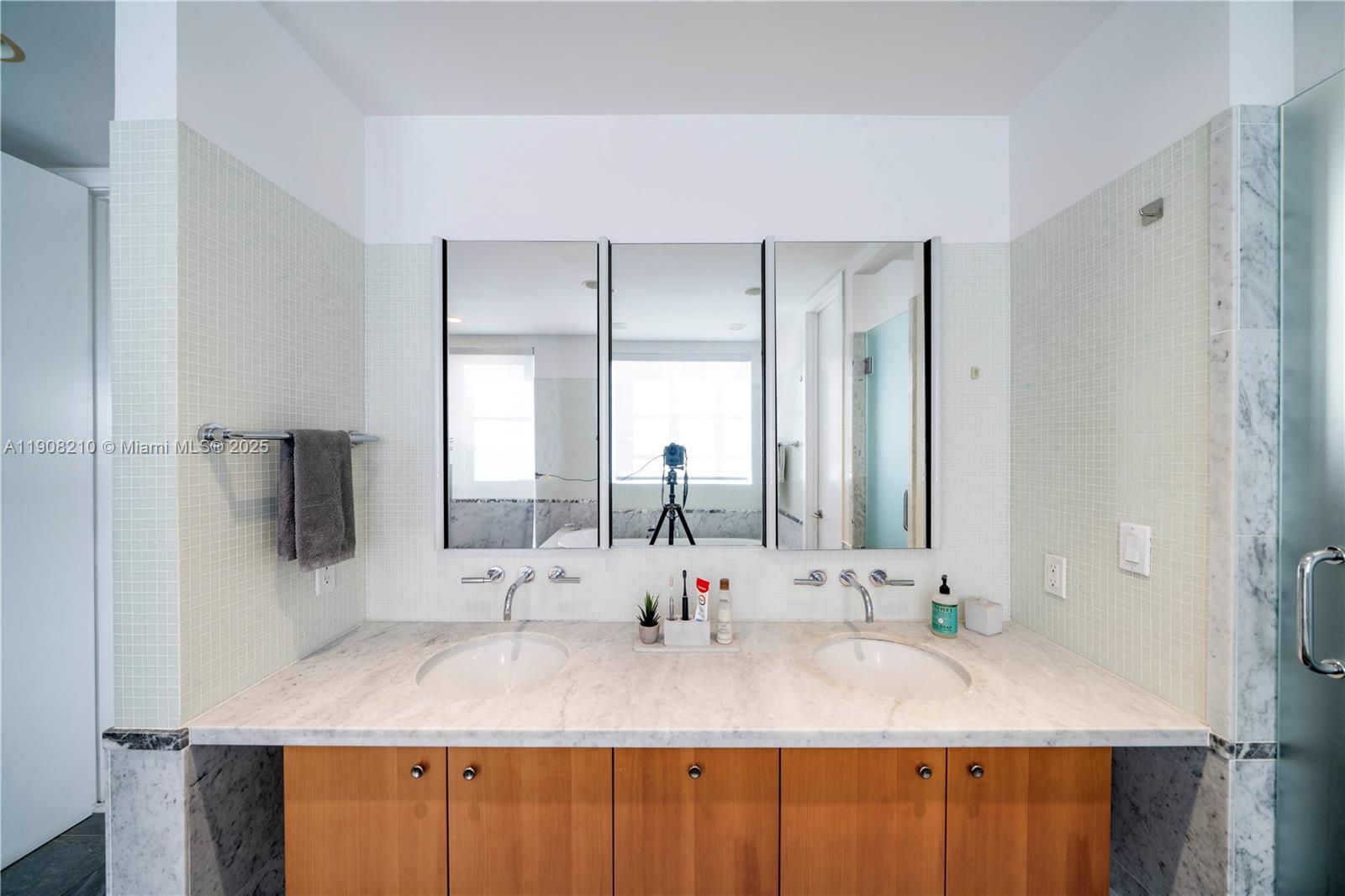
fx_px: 448
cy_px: 448
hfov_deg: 112.6
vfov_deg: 90.0
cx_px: 672
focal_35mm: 12
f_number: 6.7
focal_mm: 12
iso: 125
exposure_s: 1/8
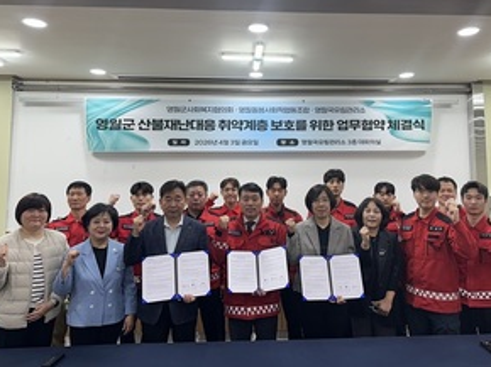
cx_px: 278
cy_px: 147
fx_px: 411
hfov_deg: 61.5
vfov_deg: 47.9
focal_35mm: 29
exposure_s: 1/120
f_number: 1.78
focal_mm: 6.86
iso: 80
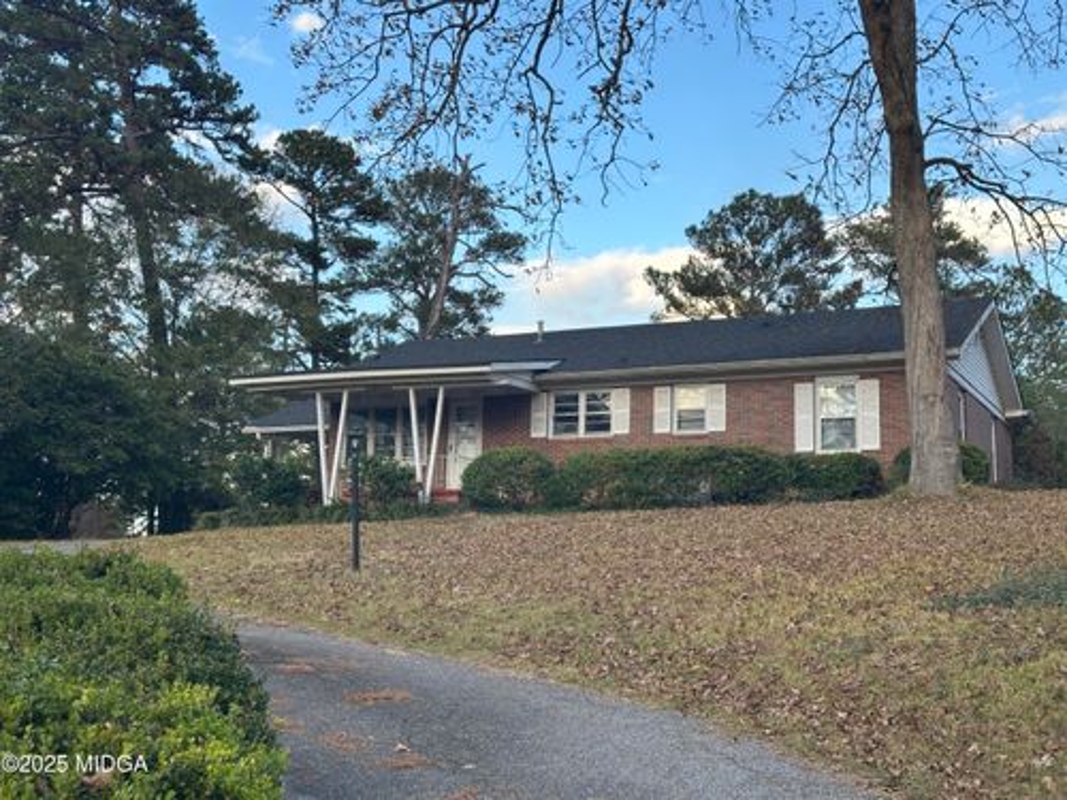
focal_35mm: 48
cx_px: 534
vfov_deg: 30.3
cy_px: 400
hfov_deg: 39.7
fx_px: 1480
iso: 64
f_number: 1.78
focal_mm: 6.86
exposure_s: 1/676
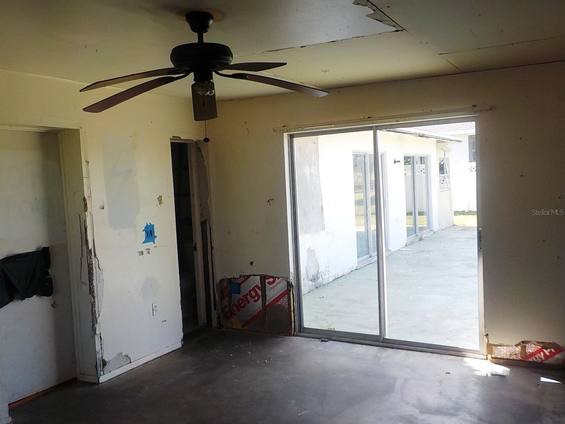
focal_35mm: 30
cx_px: 282
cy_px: 212
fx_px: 490
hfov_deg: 60.0
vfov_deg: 46.8
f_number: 3.3
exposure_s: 1/160
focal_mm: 4.1
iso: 125
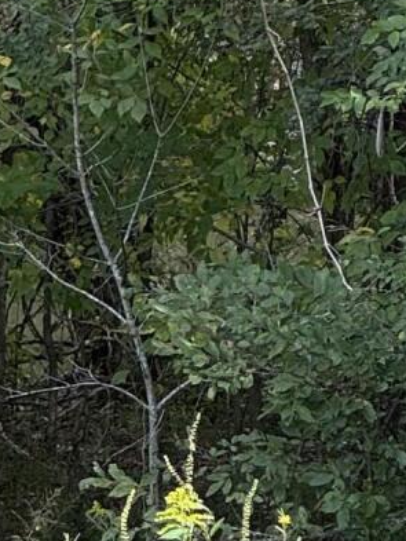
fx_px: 6127
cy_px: 123
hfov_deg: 3.8
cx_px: -297
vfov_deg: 5.1
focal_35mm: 392
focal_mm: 9
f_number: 2.8
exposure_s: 1/113
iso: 25
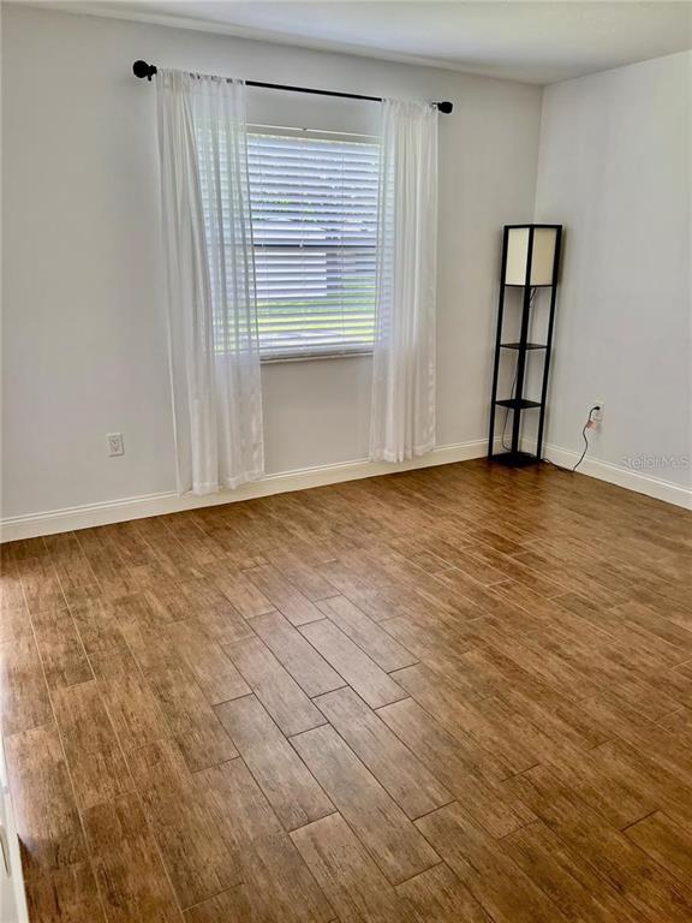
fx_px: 693
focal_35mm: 26
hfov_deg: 53.1
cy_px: 462
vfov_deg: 67.3
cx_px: 346
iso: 80
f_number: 1.5
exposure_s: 1/120
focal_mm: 5.7
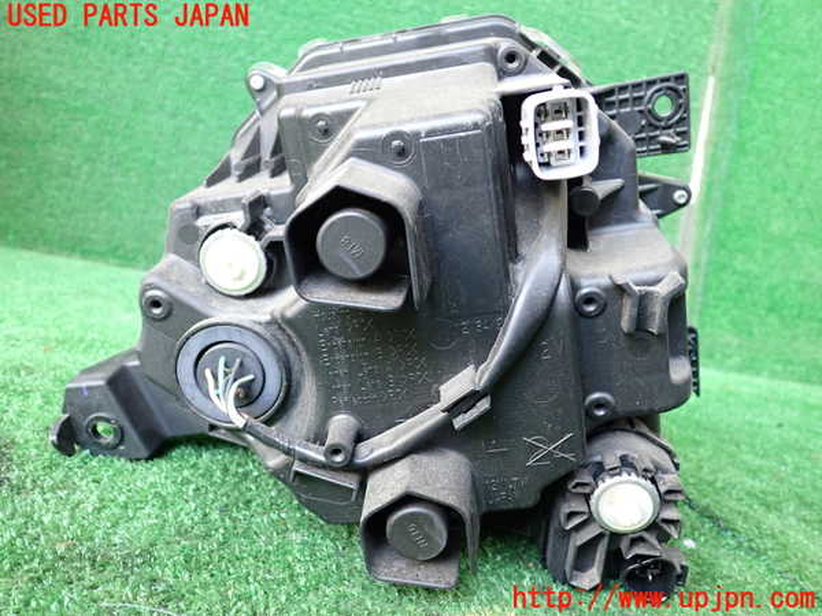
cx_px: 411
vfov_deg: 46.8
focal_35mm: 30
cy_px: 308
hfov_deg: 60.0
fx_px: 712
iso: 320
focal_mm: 5.4
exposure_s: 1/30
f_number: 2.3
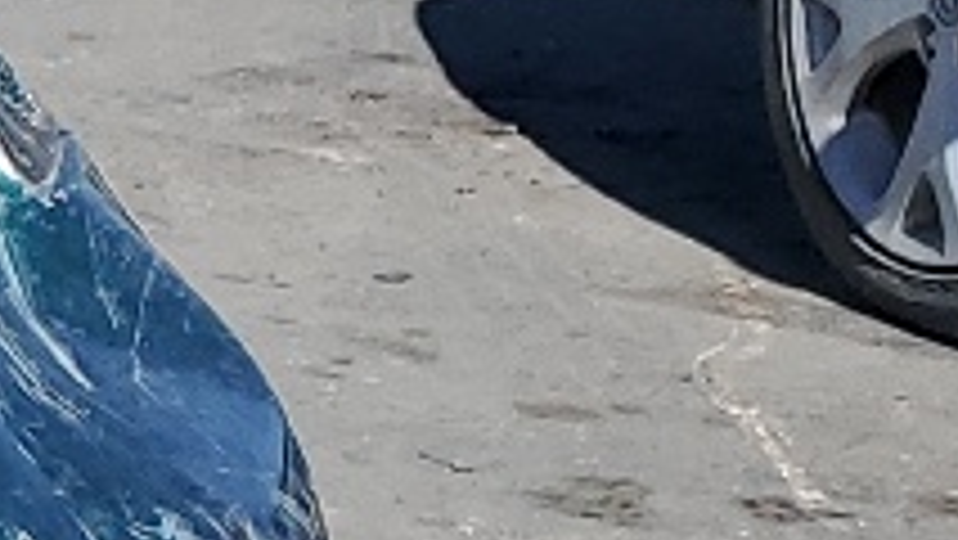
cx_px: -2150
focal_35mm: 213
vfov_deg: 5.7
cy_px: 626
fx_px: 5413
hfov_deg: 8.2
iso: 50
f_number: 1.5
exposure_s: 1/3333
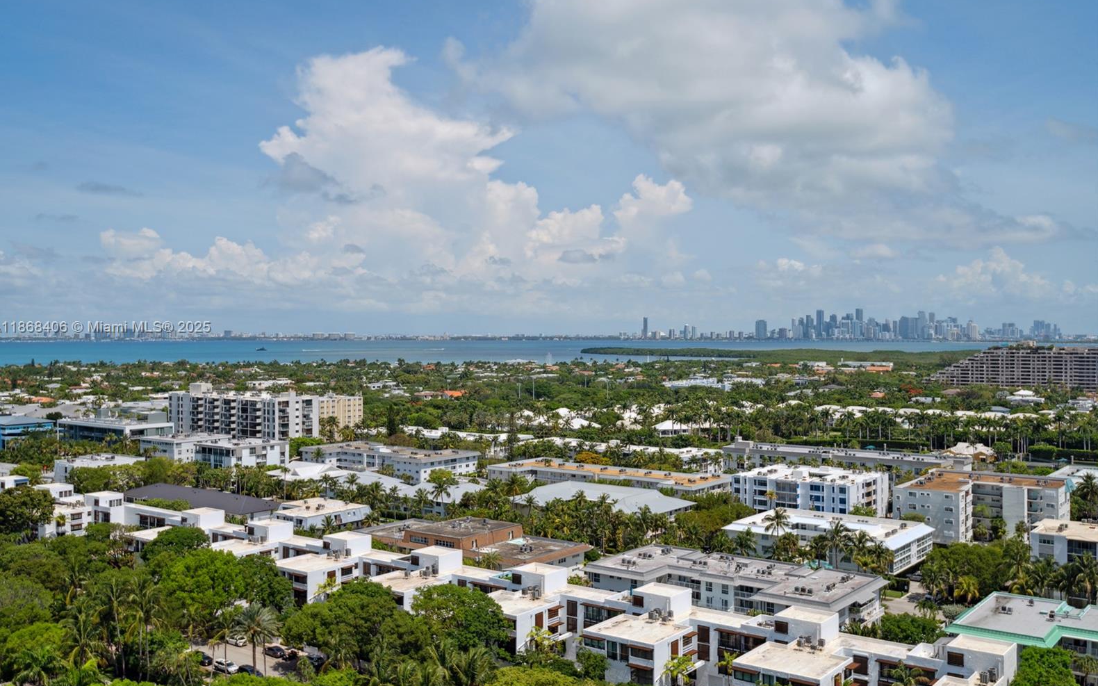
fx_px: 987
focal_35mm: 33
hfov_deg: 58.2
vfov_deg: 38.3
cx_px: 544
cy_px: 328
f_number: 8
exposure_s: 1/1600
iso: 250
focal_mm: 32
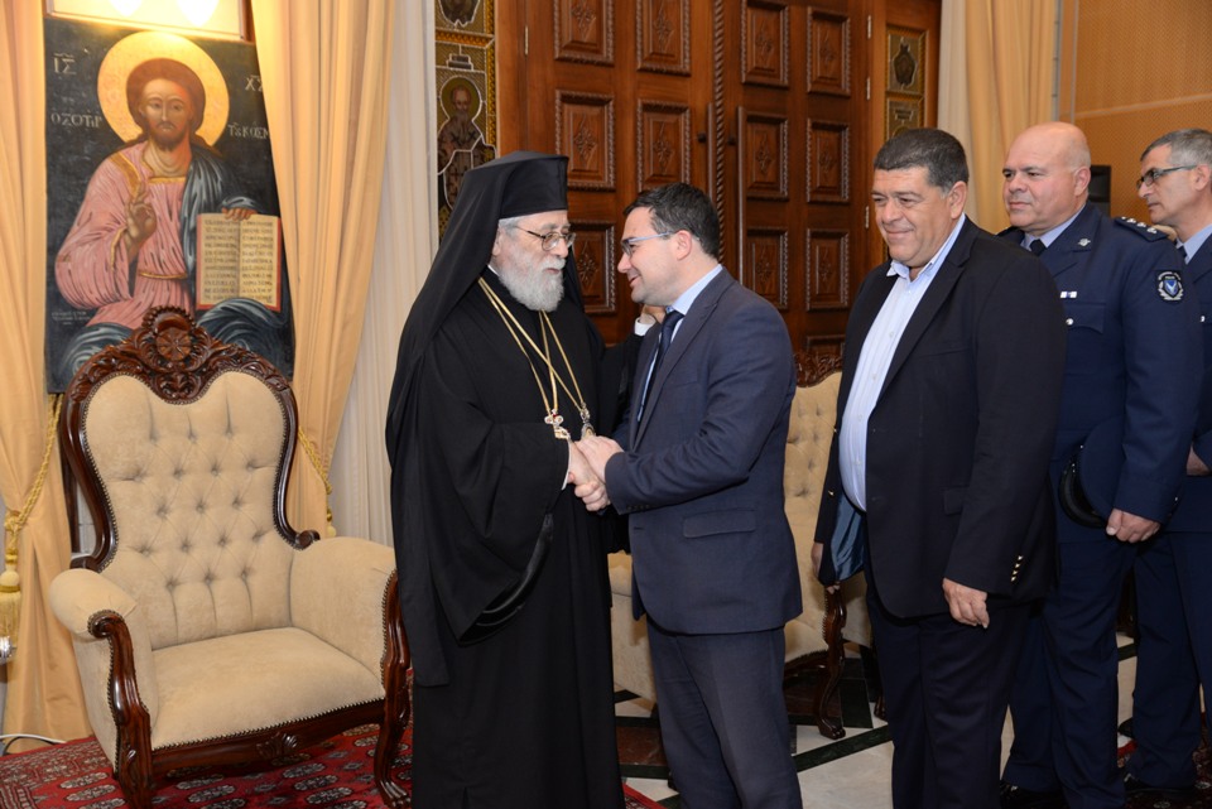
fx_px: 1179
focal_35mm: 35
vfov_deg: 37.9
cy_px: 404
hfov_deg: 54.4
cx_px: 606
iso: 1000
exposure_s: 1/100
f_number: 4.5
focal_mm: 35
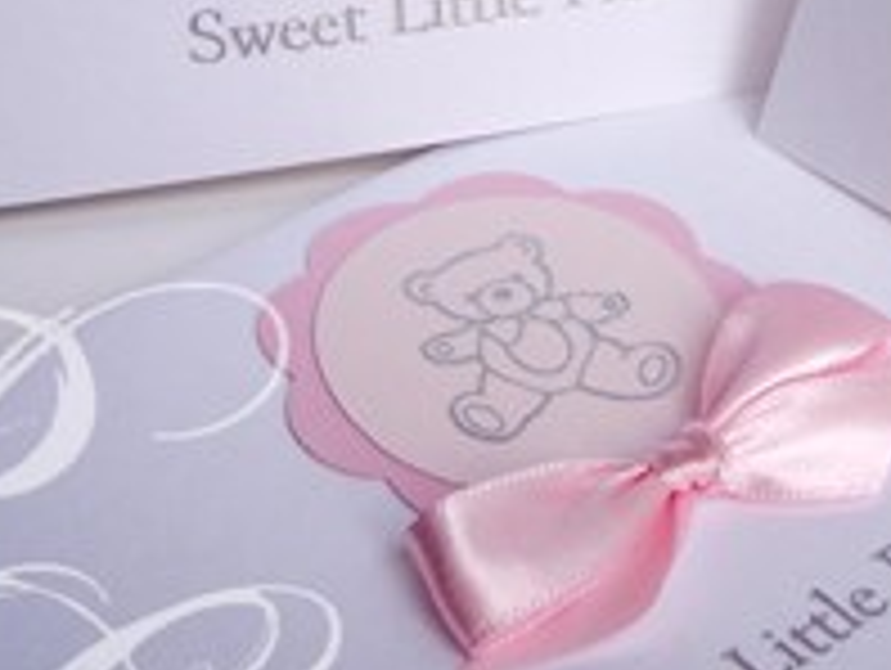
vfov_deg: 13.5
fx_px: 2809
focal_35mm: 109
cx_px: 747
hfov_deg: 17.8
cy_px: 72
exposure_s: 1/320
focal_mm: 8
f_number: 3
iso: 80
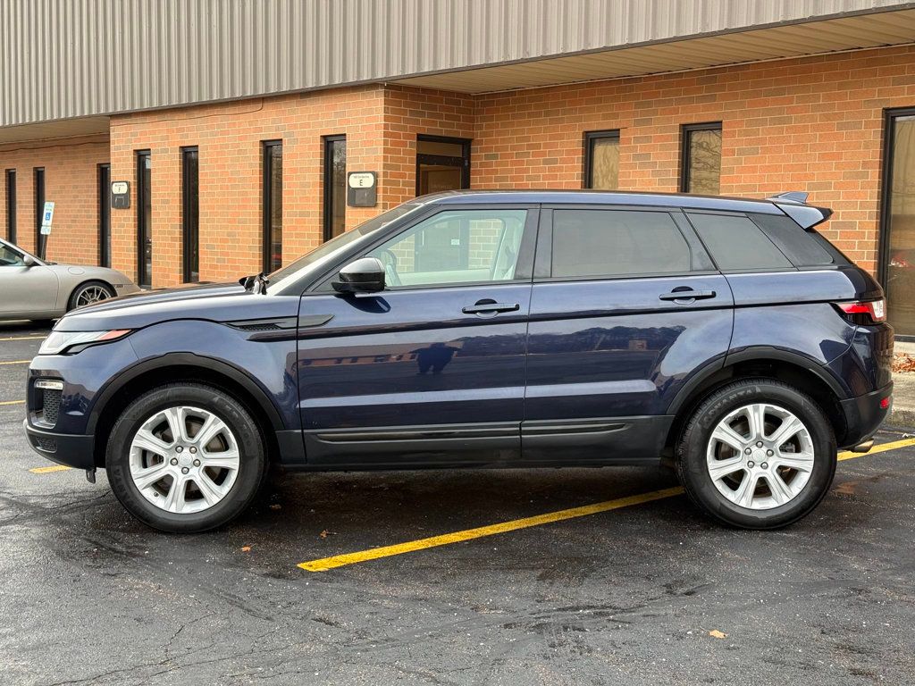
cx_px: 458
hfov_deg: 39.7
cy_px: 343
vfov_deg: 30.3
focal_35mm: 48
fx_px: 1269
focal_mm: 6.76
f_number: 1.78
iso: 80
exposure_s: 1/541
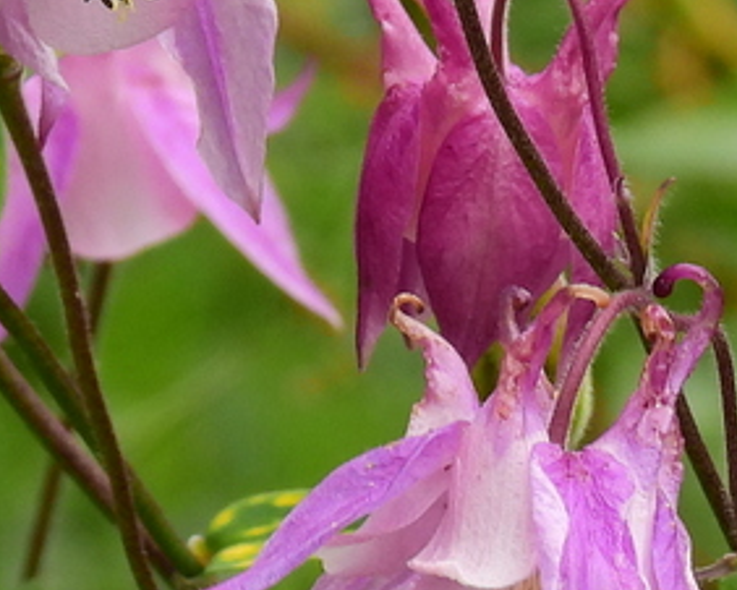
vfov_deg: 1.2
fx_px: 29009
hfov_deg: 1.5
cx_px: 175
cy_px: -18
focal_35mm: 1329
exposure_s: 1/320
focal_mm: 53.5
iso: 100
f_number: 5
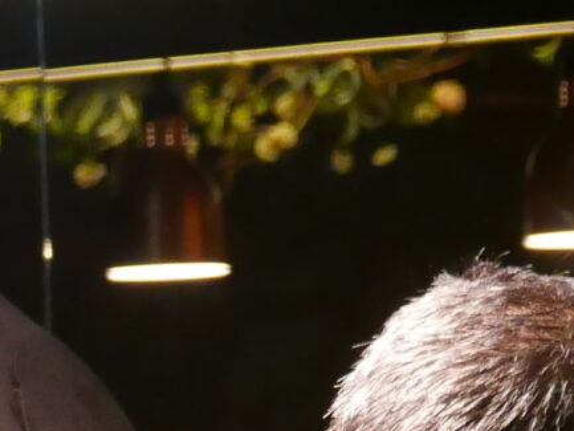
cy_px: 689
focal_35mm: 216
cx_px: -212
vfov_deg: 6.8
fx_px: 3583
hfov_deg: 9.0
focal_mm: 17.2
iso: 1600
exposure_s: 1/80
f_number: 2.4
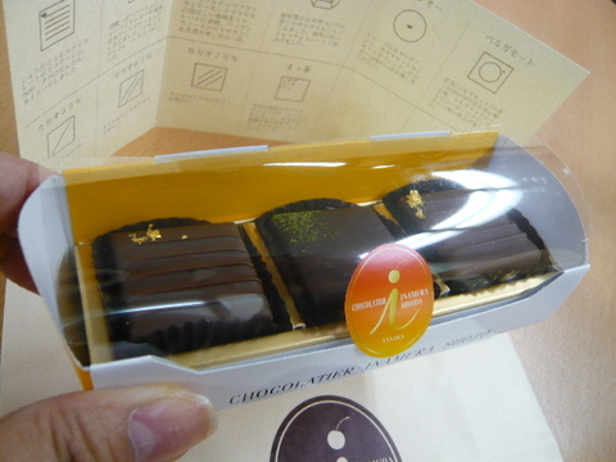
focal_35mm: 28
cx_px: 308
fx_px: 498
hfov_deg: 63.4
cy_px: 231
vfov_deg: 49.7
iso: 200
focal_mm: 4.6
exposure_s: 1/20
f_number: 2.8
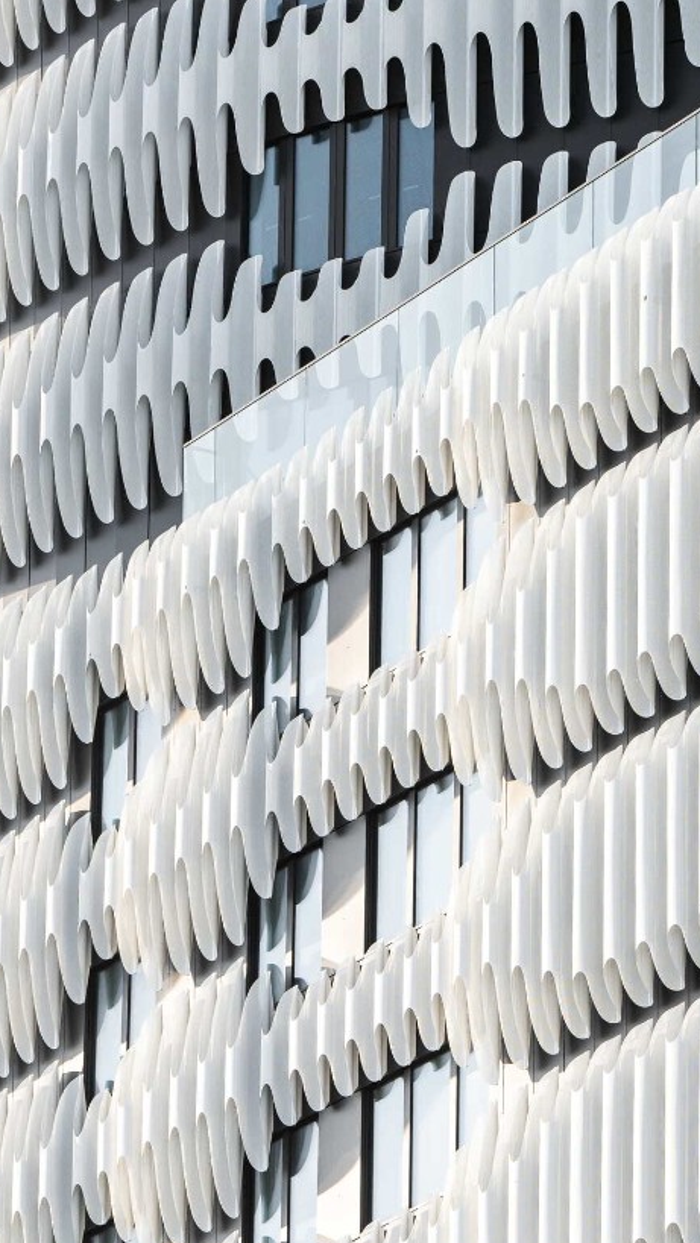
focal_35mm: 266
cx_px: 764
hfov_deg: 4.6
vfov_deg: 8.1
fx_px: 8773
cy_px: 531
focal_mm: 130
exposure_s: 1/400
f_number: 5.6
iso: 200
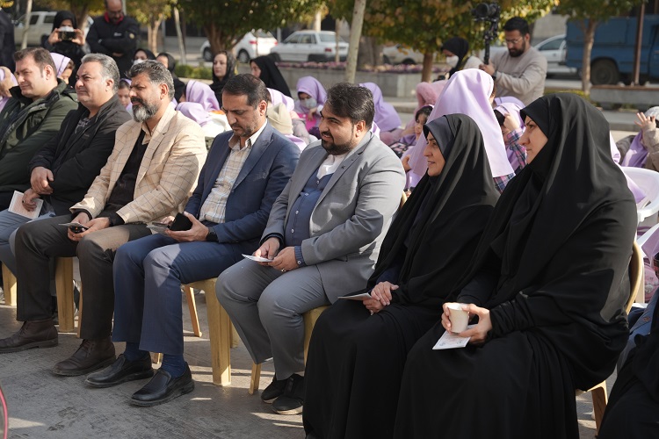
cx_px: 330
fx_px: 1091
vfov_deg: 22.8
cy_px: 220
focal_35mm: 60
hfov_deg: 33.6
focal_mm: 59.6
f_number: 4
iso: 640
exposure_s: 1/2500
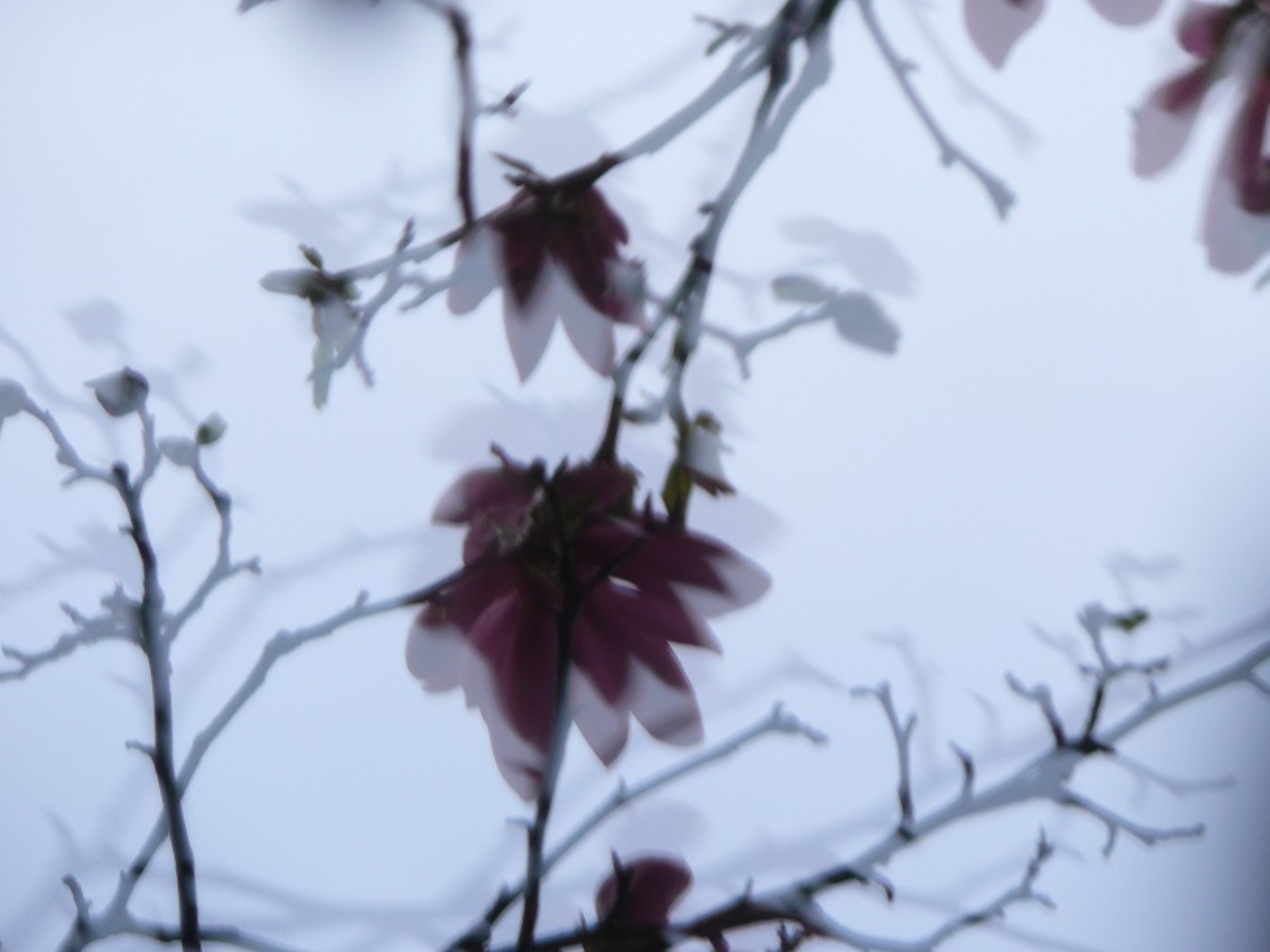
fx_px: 10640
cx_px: 635
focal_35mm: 290
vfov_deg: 5.1
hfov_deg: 6.8
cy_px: 476
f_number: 3.6
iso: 100
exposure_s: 1/80
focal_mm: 55
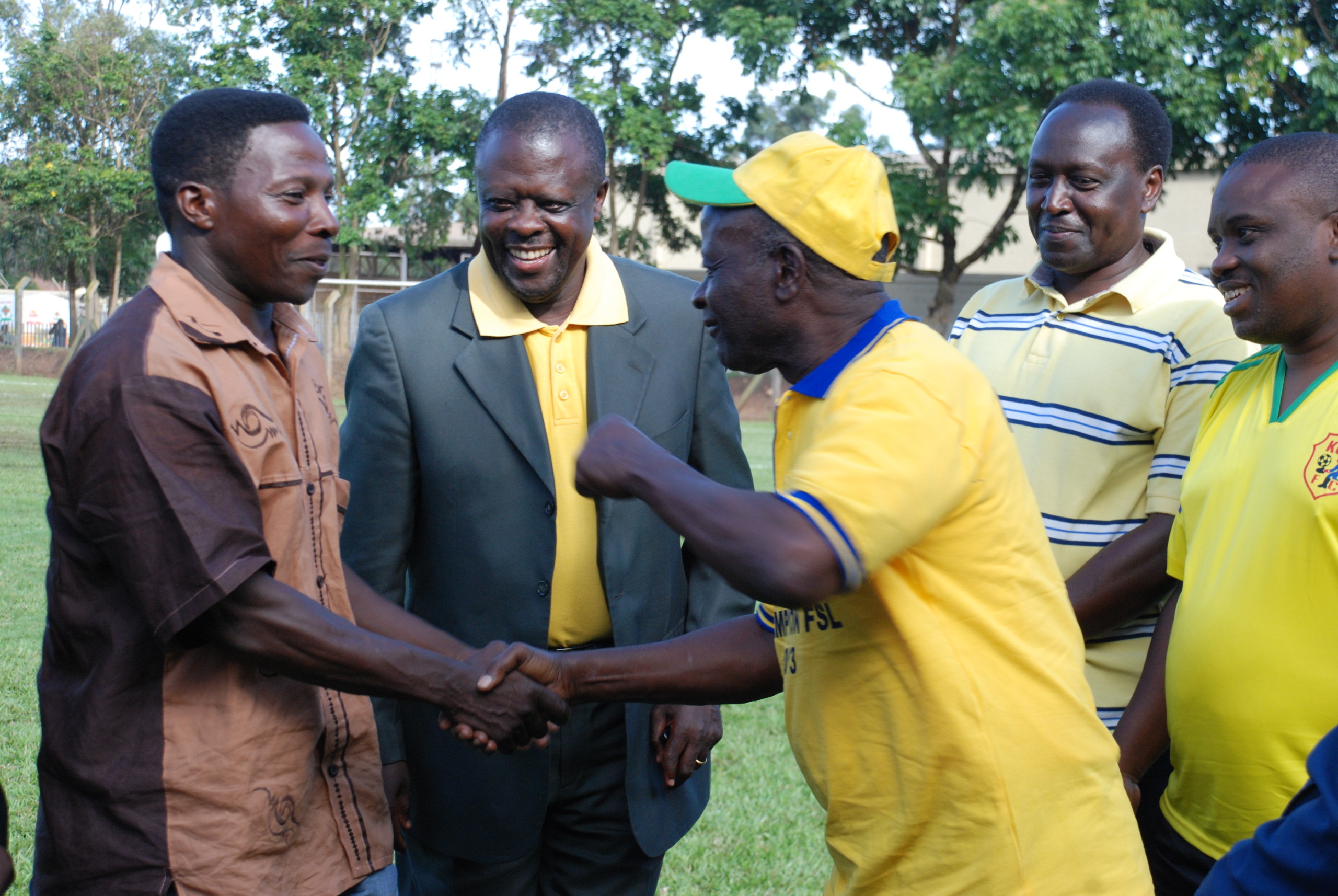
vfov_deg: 18.2
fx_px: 2791
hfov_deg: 27.0
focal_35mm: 75
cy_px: 448
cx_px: 669
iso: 400
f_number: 5.6
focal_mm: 50
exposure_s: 1/160
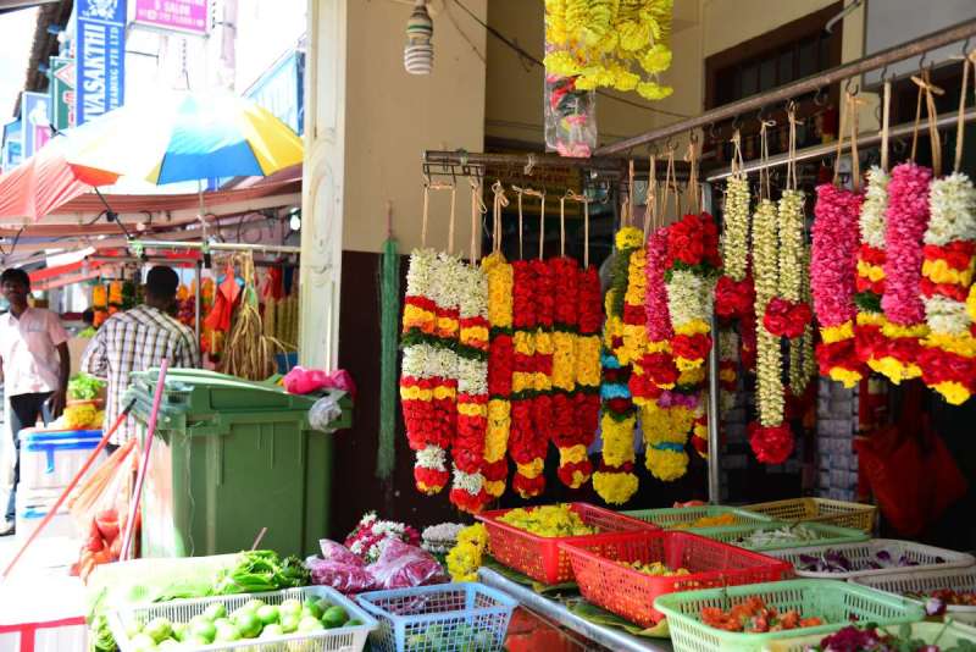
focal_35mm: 40
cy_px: 326
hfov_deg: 48.4
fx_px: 1085
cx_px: 488
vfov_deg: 33.4
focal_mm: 40
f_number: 4
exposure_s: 1/50
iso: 100
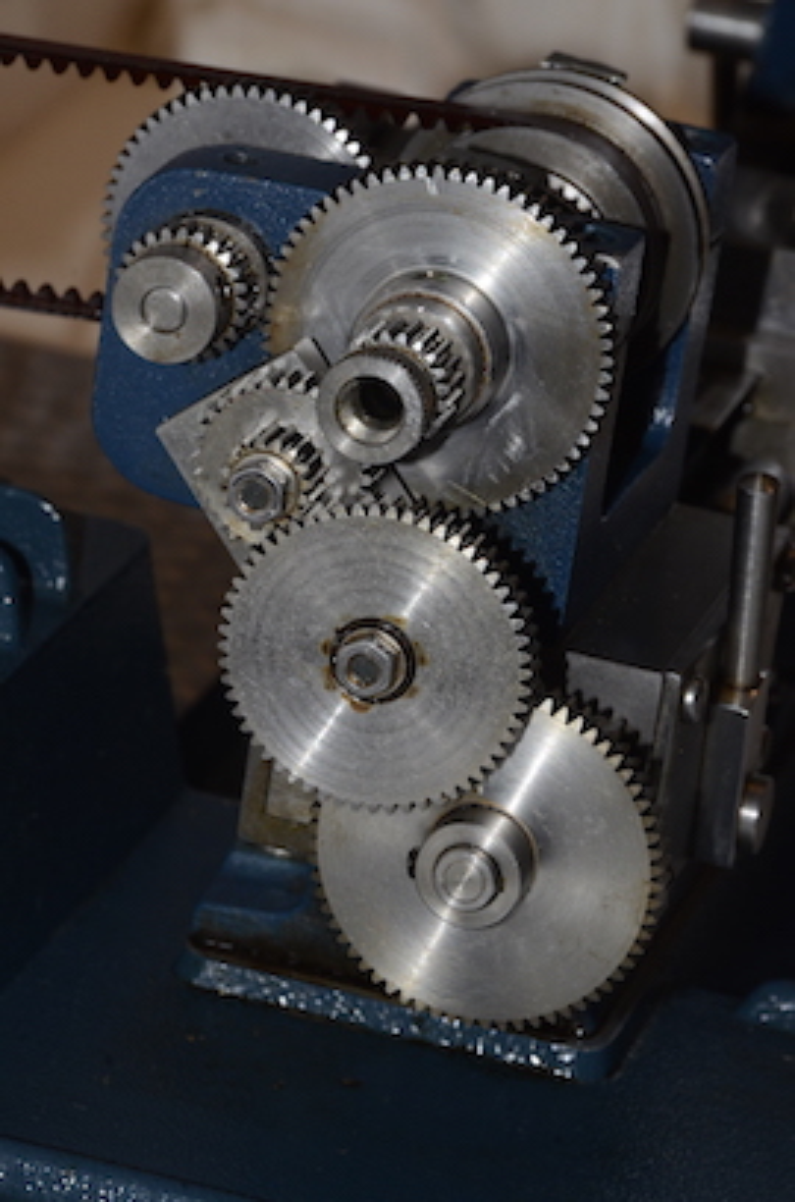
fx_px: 9988
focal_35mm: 300
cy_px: 601
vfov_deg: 6.9
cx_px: 398
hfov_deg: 4.6
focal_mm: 200
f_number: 16
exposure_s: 1/60
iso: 800
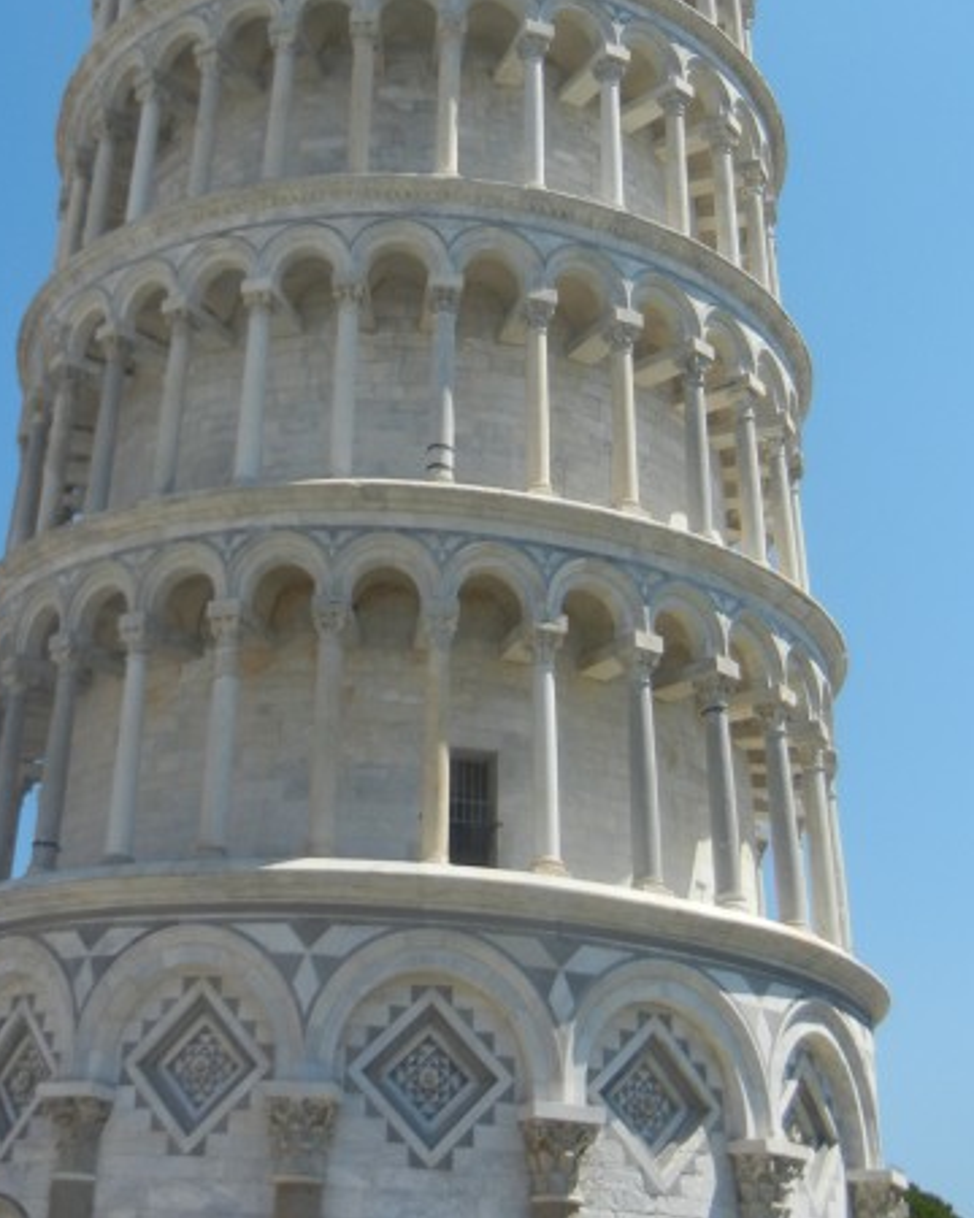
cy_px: 271
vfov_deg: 36.3
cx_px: 265
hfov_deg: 29.8
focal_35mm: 50
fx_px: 1802
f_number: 7
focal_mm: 5.4
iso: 160
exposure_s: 1/403
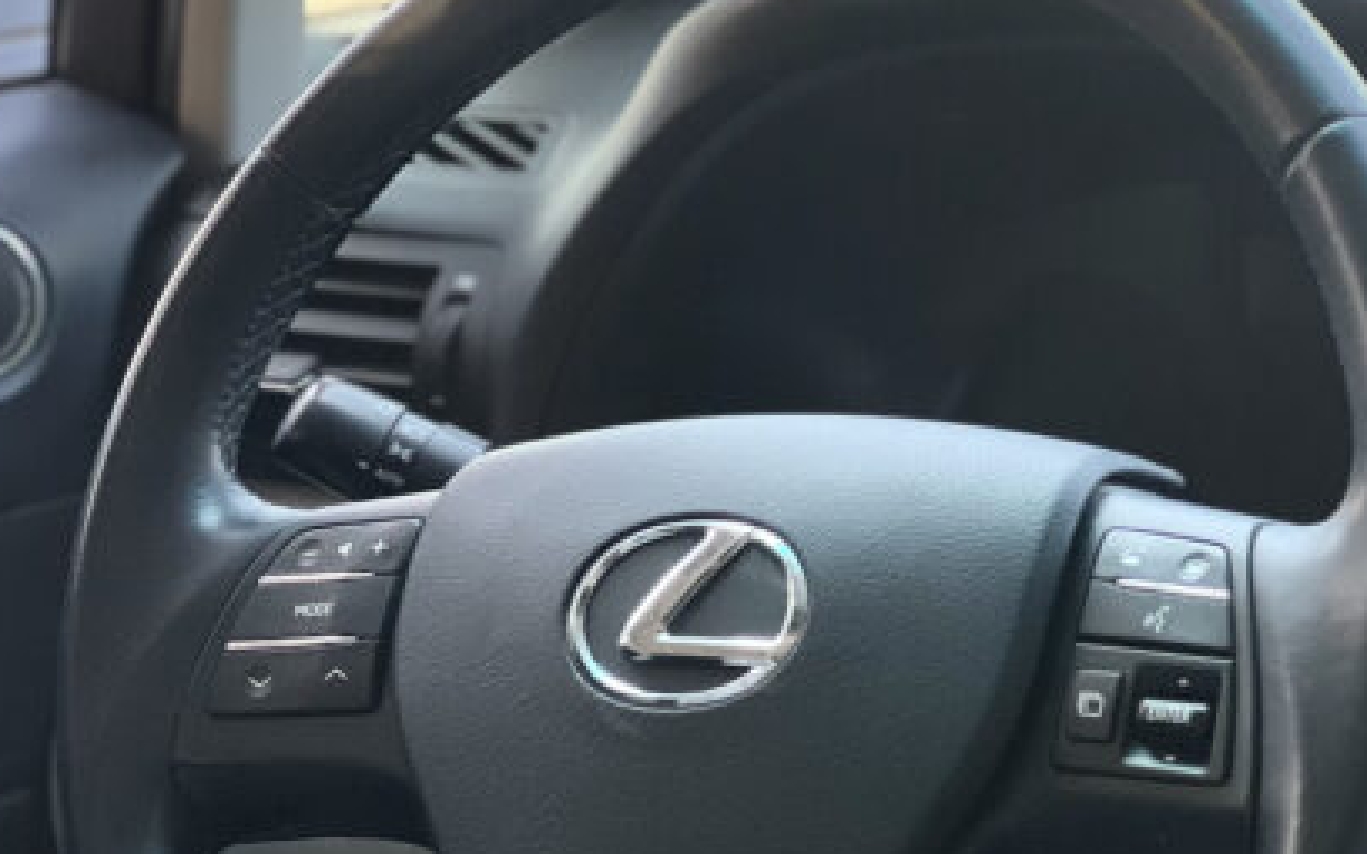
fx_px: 5961
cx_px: 700
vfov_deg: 8.2
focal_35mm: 160
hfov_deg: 13.1
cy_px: 566
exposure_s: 1/121
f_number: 2.8
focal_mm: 9
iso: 200
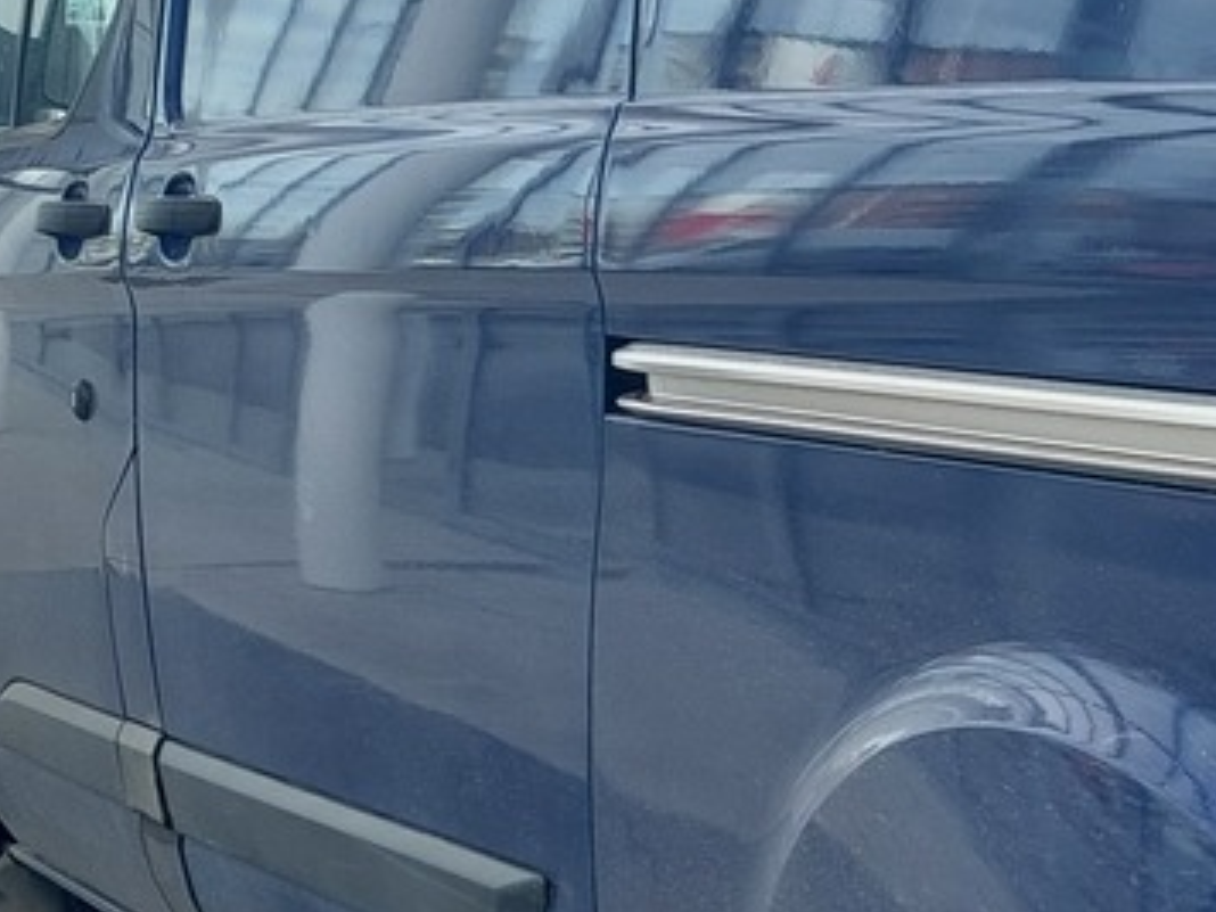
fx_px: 3548
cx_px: 1739
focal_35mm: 101
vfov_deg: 14.6
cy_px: 632
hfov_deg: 17.7
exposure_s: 1/261
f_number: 1.8
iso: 40
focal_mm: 5.23
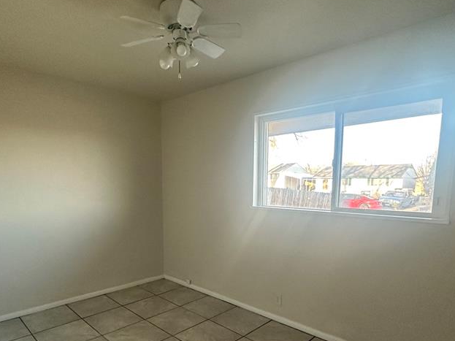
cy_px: 222
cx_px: 207
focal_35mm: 23
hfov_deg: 73.8
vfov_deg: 57.8
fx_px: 302
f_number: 2.2
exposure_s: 1/99
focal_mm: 2.22
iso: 160
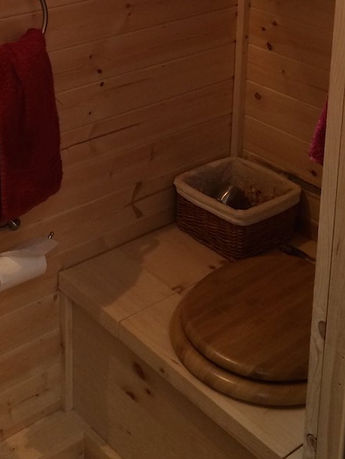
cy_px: -11
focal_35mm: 65
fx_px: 863
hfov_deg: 22.5
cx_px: 101
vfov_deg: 27.9
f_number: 2.2
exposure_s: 1/30
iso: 125
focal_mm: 4.12
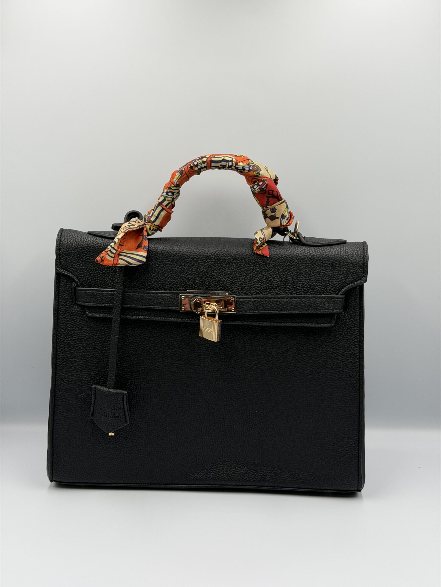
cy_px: 294
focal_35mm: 48
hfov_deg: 30.3
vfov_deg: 39.7
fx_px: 815
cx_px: 220
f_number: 1.78
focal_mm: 6.76
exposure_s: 1/472
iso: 64
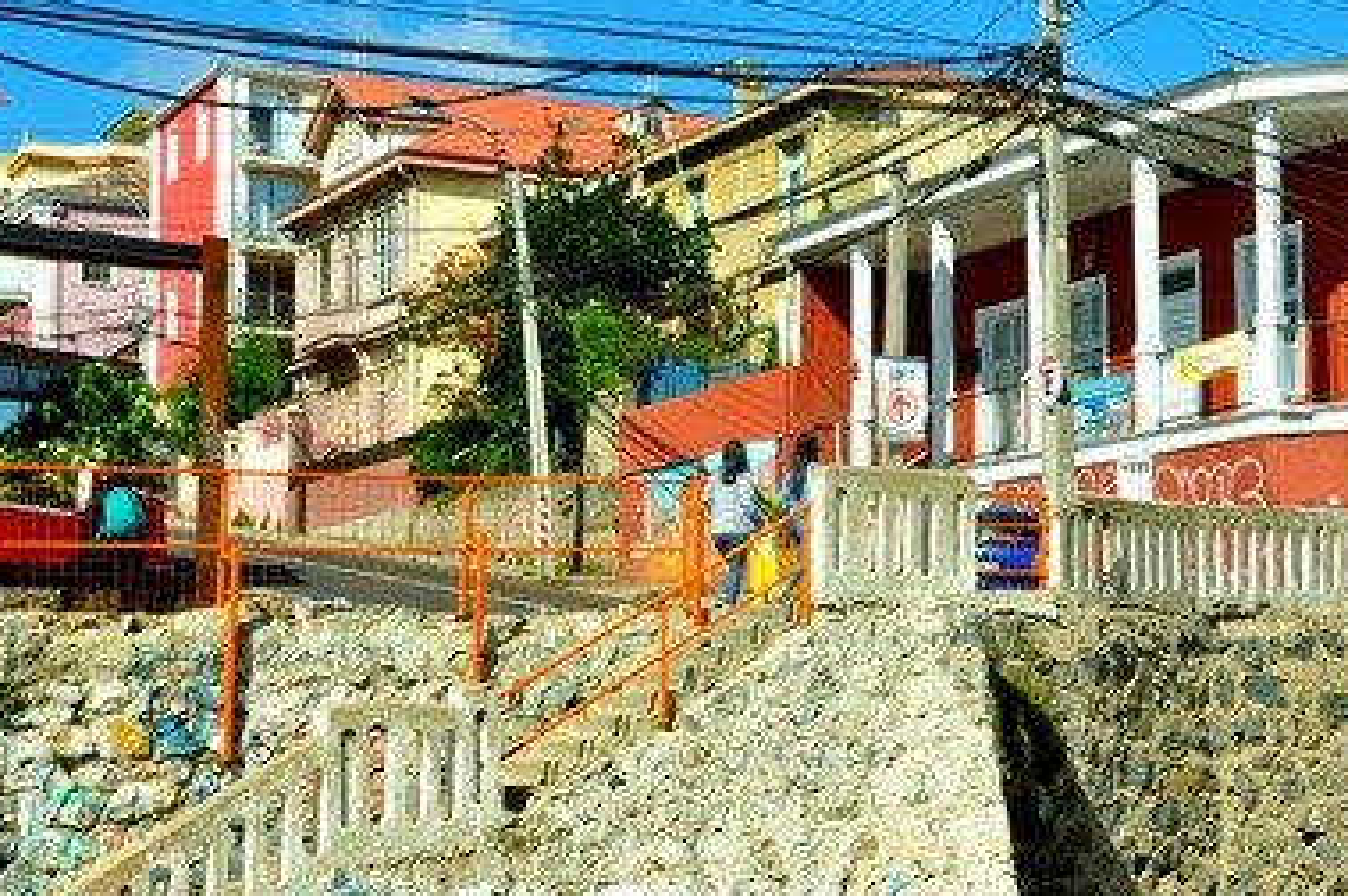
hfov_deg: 26.6
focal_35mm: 76
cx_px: 761
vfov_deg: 17.9
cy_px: 496
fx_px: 2843
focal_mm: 32
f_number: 10
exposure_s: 1/320
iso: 200
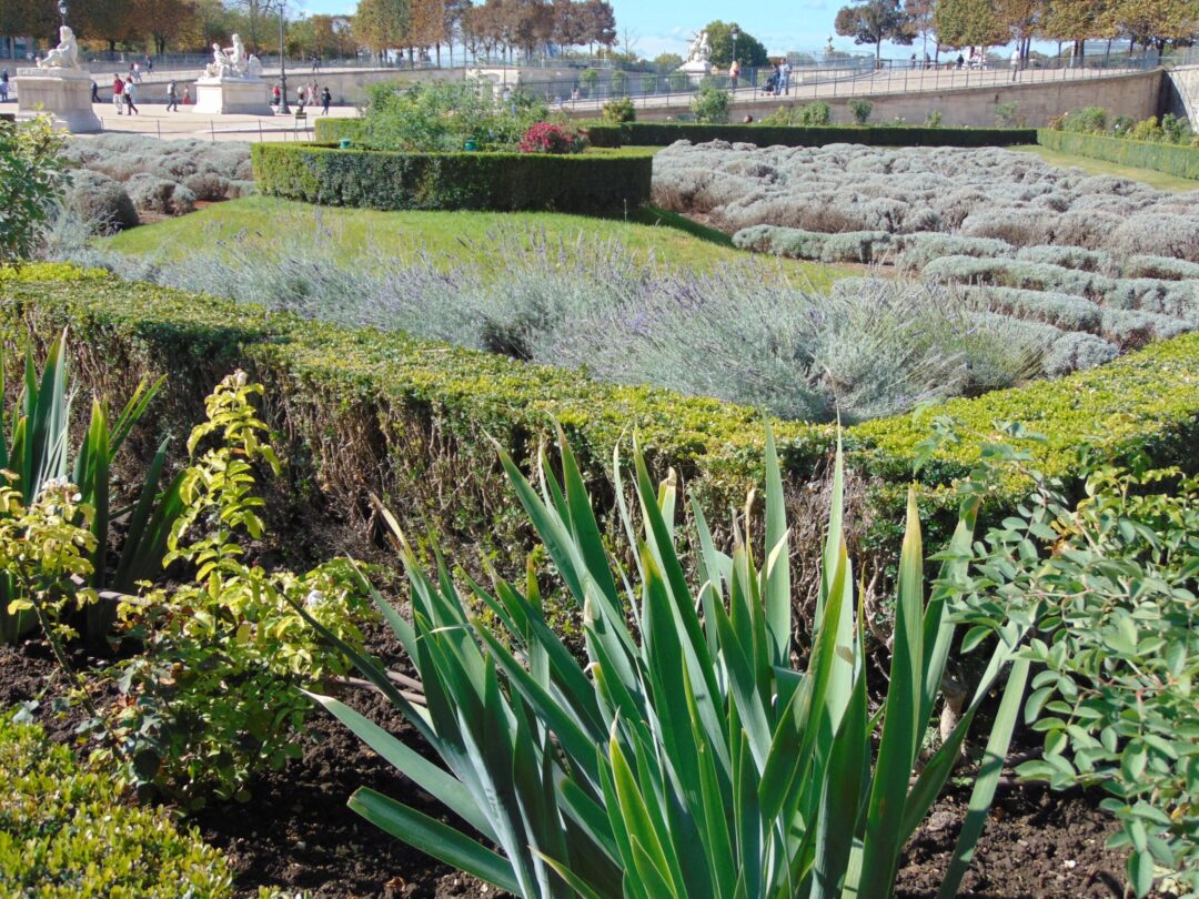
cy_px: 450
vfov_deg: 36.8
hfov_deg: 47.9
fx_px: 1351
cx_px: 600
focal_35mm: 39
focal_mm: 6.9
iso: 80
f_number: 3.3
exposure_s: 1/800
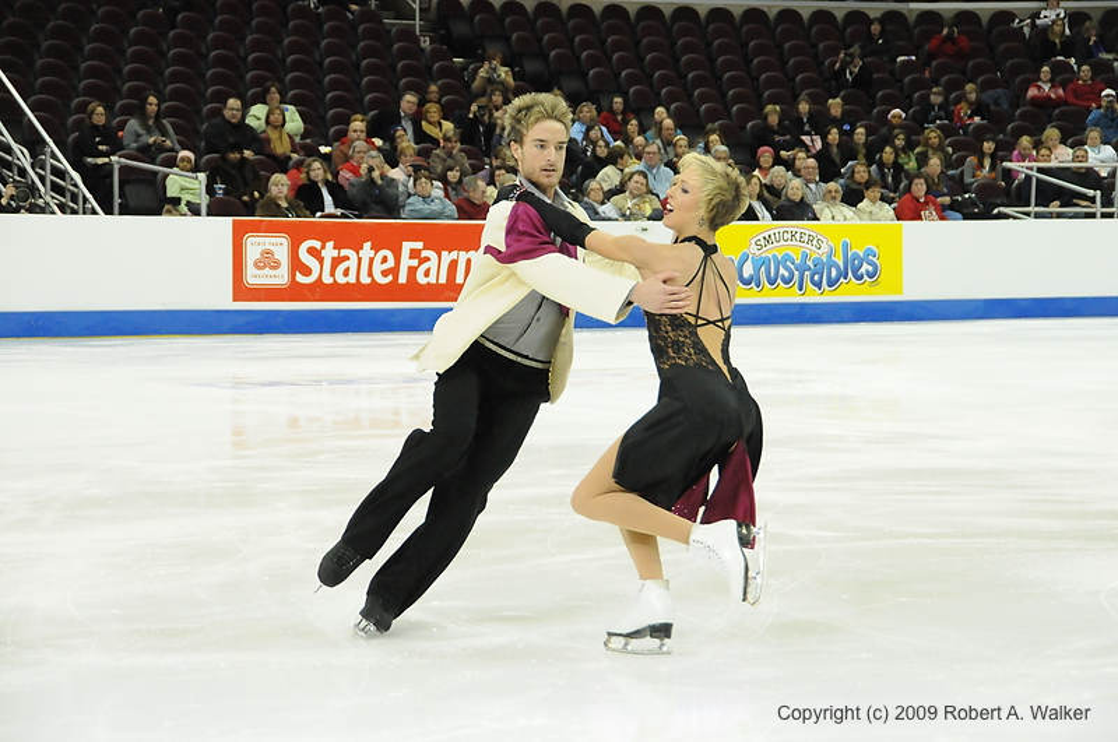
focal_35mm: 105
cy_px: 371
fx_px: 3256
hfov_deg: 19.5
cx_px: 559
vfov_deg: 13.0
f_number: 5.6
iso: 3200
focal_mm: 70
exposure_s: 1/500
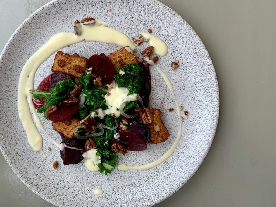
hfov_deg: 67.3
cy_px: 104
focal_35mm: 26
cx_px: 138
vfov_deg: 53.1
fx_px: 207
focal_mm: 4.25
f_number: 1.8
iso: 25
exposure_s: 1/251
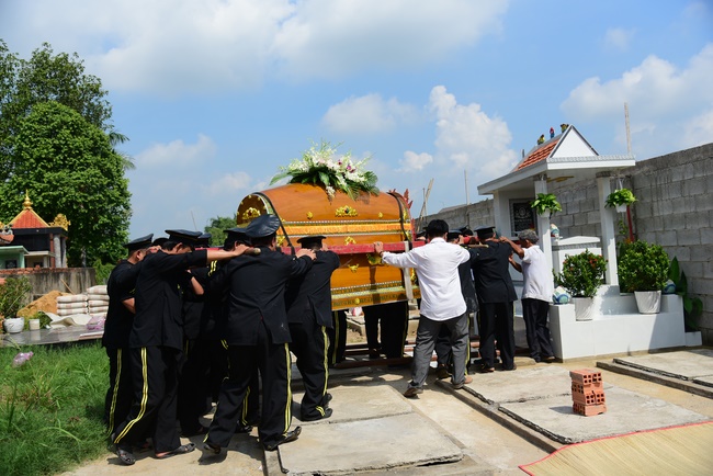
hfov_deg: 60.3
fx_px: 614
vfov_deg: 42.4
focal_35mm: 31
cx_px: 356
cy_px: 238
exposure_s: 1/4000
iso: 320
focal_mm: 31
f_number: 4
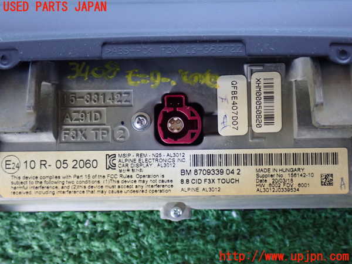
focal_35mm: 44
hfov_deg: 42.9
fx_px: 447
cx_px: 176
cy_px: 132
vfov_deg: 32.9
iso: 800
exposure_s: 1/20
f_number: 2.9
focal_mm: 7.84
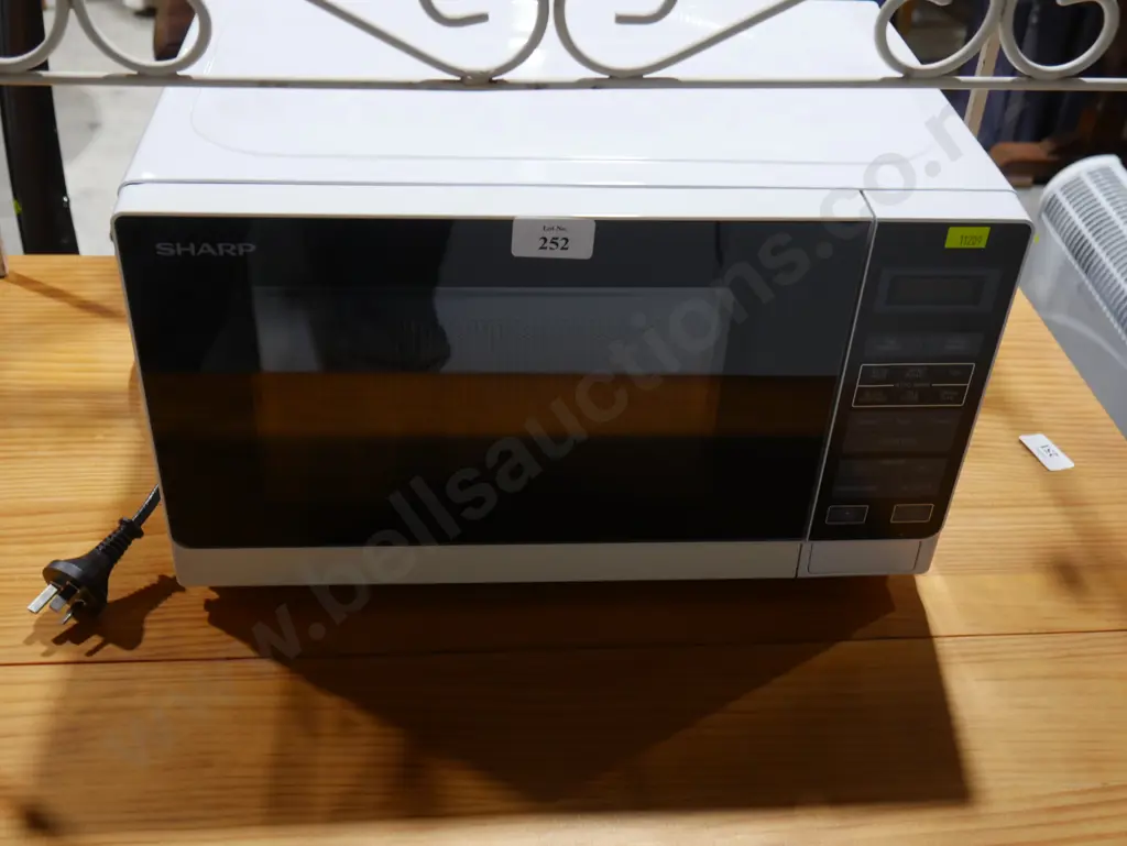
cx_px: 564
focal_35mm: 40
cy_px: 423
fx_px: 1303
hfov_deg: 46.8
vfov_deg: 36.0
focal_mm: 20
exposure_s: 1/60
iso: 400
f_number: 4.4
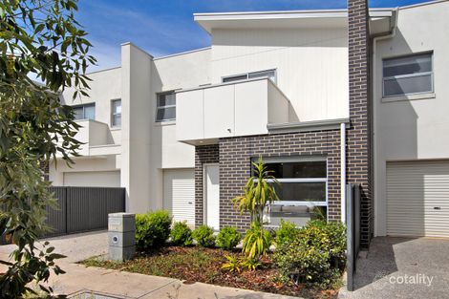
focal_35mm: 22
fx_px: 274
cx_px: 224
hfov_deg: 78.6
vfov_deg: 57.2
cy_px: 150
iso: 100
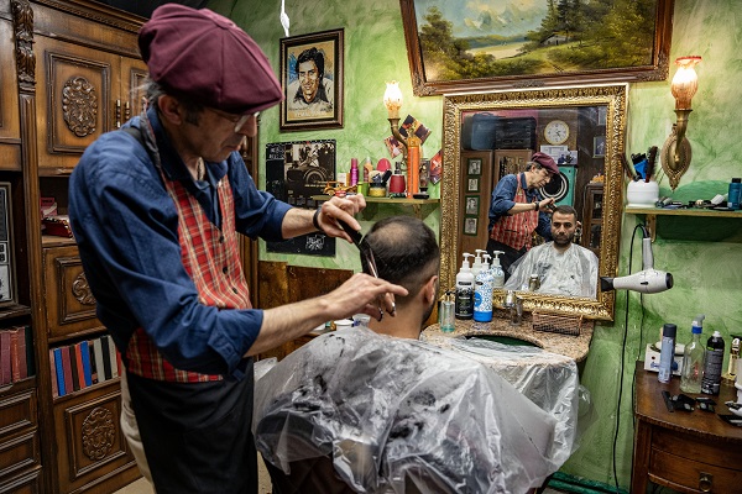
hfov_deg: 73.7
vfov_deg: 53.1
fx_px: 495
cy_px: 247
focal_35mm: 24
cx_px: 371
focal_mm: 24
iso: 2000
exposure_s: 1/160
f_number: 4
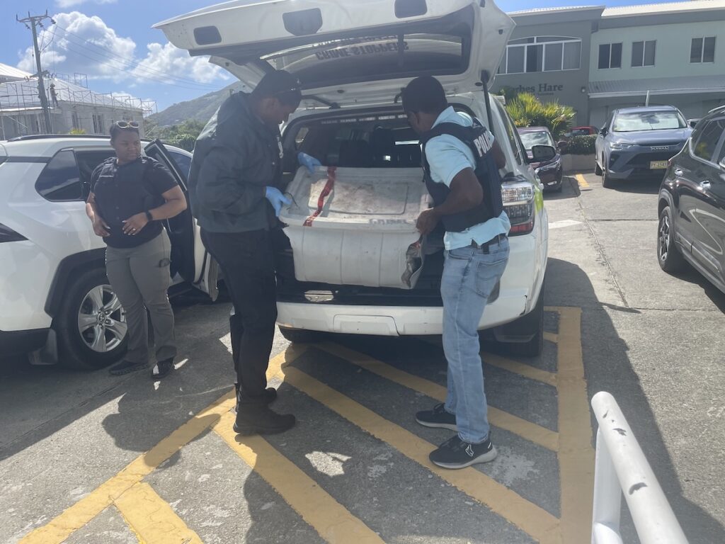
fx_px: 545
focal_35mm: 26
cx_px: 362
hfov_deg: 67.3
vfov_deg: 53.1
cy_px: 272
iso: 32
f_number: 1.6
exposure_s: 1/2304
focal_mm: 4.2
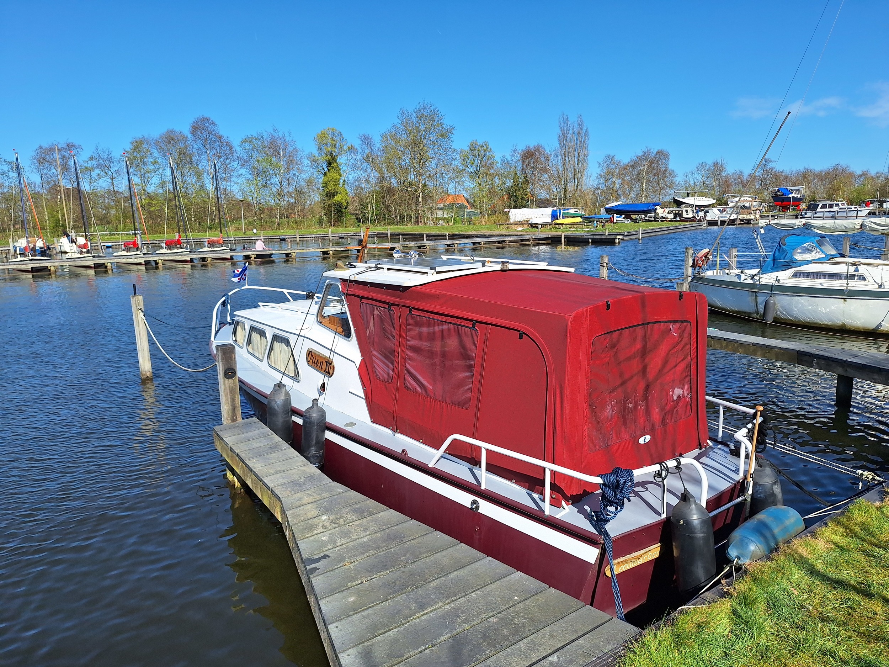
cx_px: 444
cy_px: 334
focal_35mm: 23
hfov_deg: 73.9
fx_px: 591
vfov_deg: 58.9
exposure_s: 1/3401
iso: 40
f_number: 1.8
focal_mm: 5.54
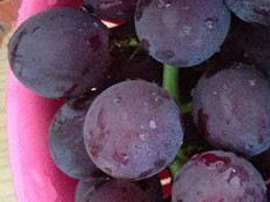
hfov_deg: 16.3
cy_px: 83
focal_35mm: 115
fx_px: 896
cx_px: 337
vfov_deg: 12.9
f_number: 2.4
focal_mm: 4.13
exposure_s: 1/15
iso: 640
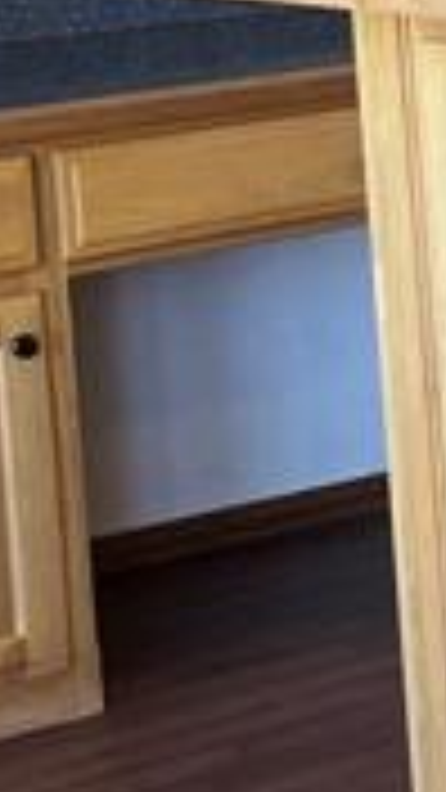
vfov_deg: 12.9
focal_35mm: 165
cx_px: 1906
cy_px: 32
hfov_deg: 6.0
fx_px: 3469
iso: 80
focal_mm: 5.1
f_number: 1.6
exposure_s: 1/120
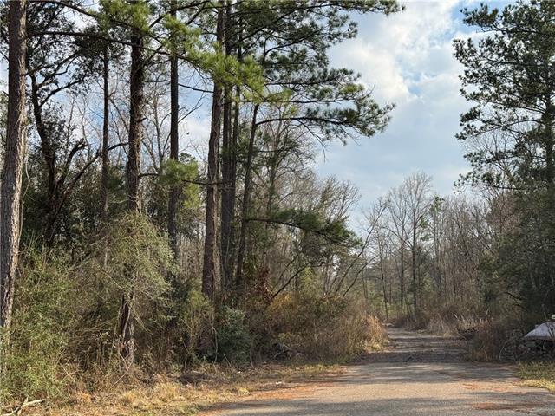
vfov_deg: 30.3
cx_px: 278
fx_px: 770
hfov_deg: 39.7
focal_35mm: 48
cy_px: 208
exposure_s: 1/3425
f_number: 1.78
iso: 64
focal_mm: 6.76
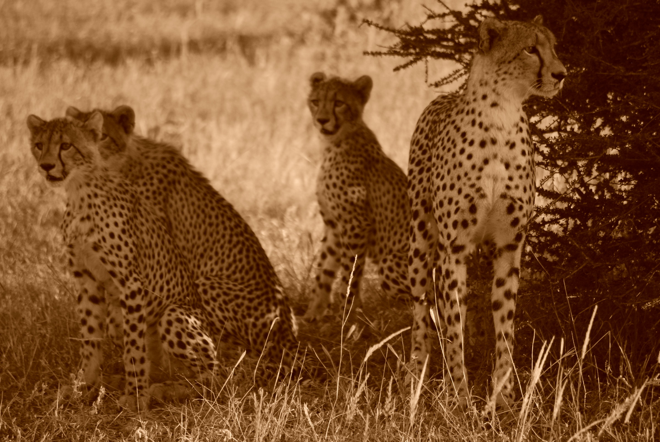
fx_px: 5506
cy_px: 221
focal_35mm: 300
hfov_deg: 6.9
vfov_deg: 4.6
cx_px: 330
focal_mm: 200
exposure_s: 1/250
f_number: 5.6
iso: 400
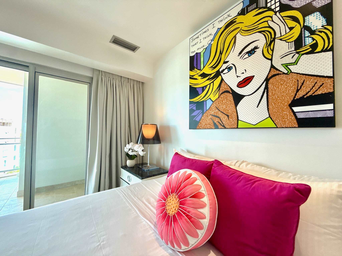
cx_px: 171
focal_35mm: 14
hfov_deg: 102.1
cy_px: 128
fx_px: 138
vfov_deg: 85.7
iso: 160
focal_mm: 2.22
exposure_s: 1/120
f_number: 2.2
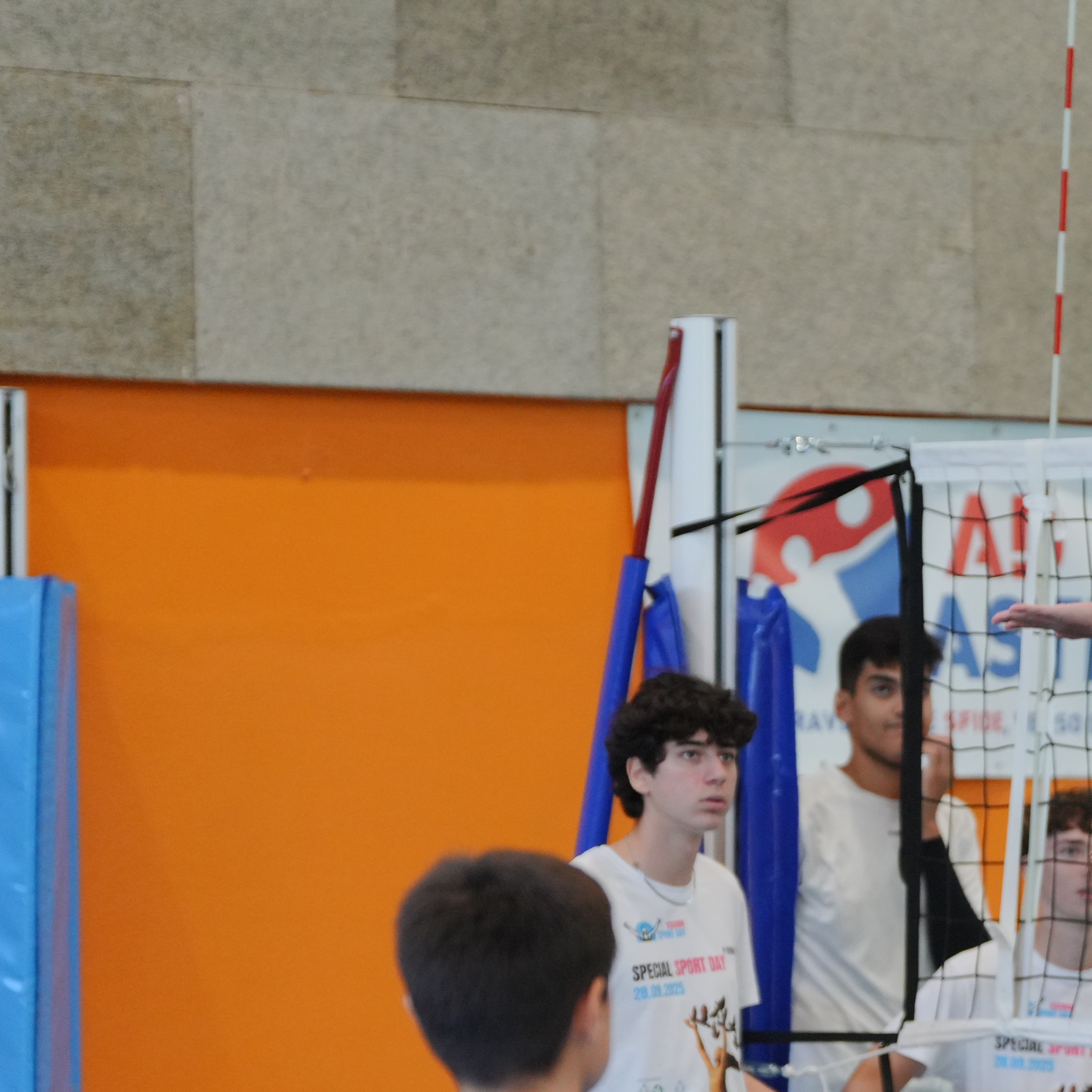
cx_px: 1200
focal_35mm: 197
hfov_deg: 8.8
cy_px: 843
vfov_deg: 8.9
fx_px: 7031
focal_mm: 92
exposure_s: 1/640
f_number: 3.2
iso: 1600
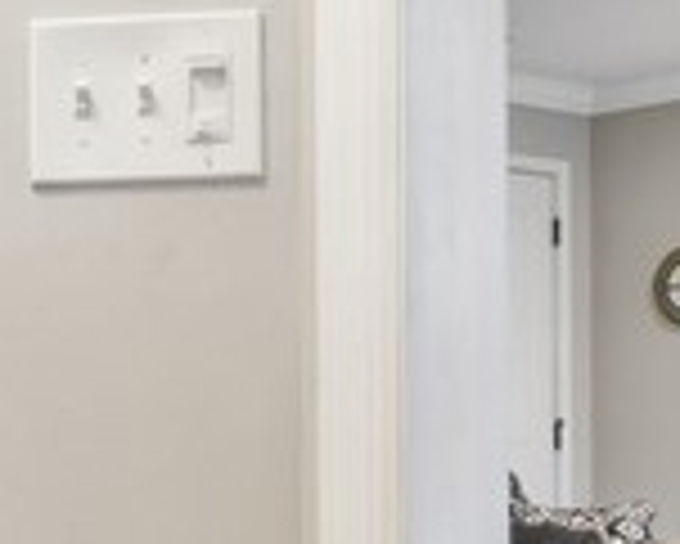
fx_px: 1631
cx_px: -18
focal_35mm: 81
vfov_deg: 18.9
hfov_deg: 22.5
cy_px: 384
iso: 50
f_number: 11
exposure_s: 6
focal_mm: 12
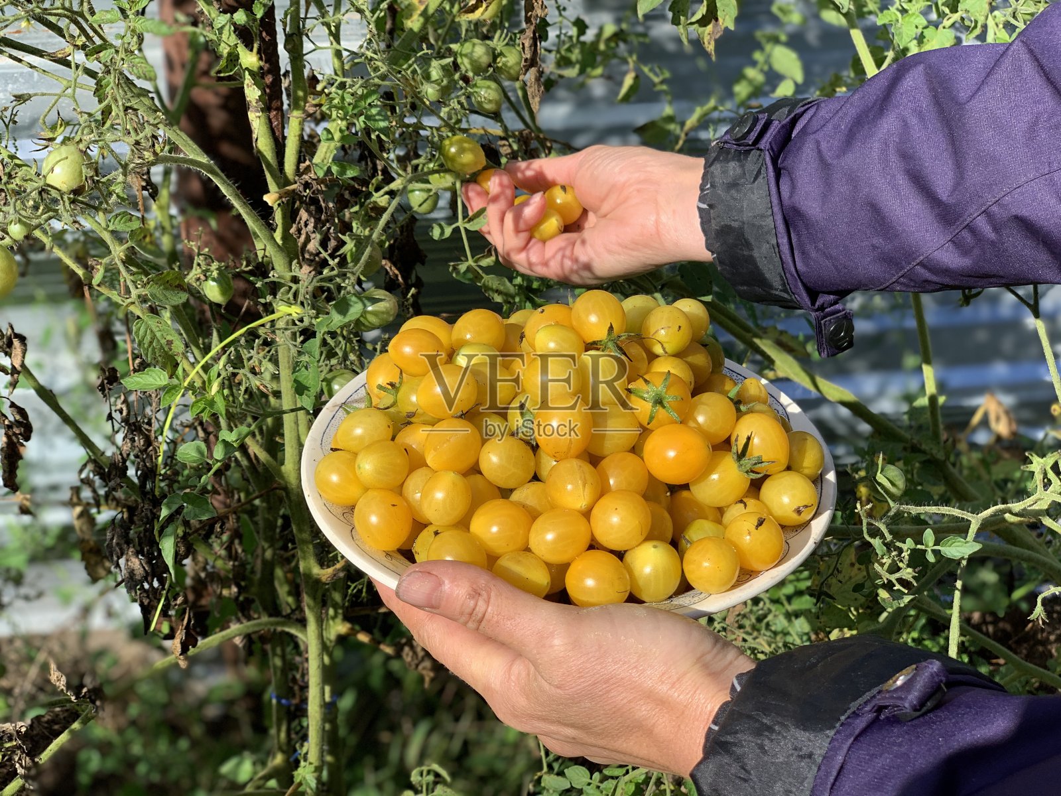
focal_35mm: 52
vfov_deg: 28.0
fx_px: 1594
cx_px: 530
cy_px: 398
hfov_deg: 36.8
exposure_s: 1/856
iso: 16
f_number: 2.4
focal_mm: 6
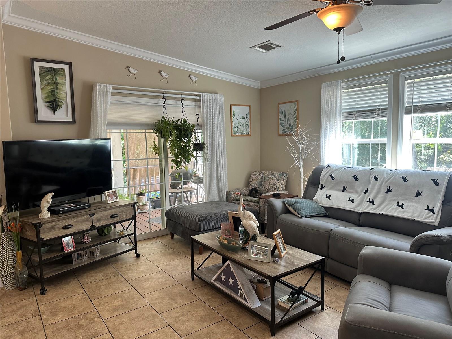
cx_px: 226
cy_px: 170
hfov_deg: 71.6
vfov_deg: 56.8
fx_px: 313
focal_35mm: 24
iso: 125
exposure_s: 1/120
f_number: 1.78
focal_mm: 6.86
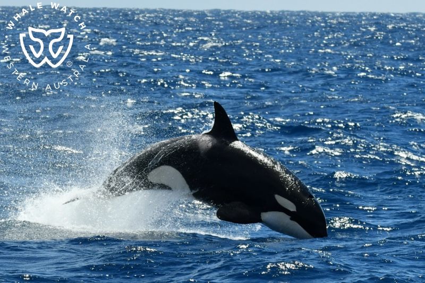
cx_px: 212
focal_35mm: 225
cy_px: 142
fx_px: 2656
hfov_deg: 9.2
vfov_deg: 6.1
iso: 360
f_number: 8
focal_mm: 150
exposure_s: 1/2000
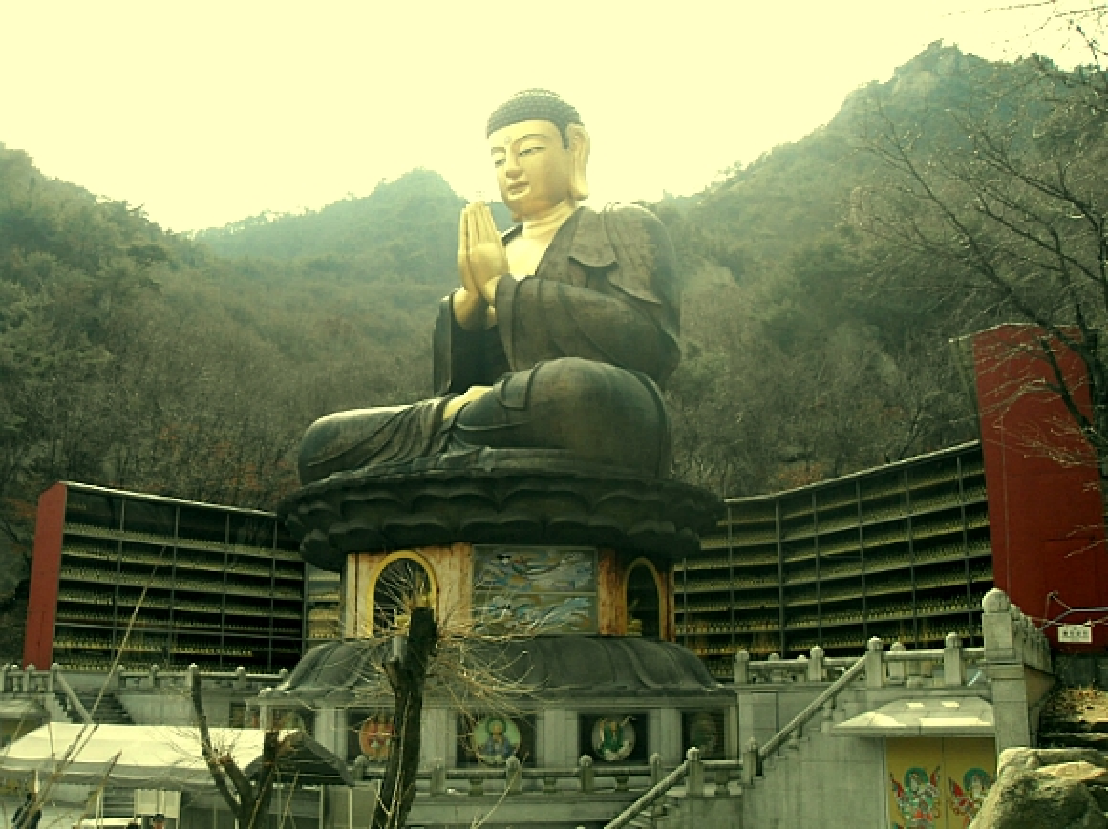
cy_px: 414
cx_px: 554
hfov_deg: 52.7
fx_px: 1119
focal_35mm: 35
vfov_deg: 40.6
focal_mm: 6.3
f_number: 7
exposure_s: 1/180
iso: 120
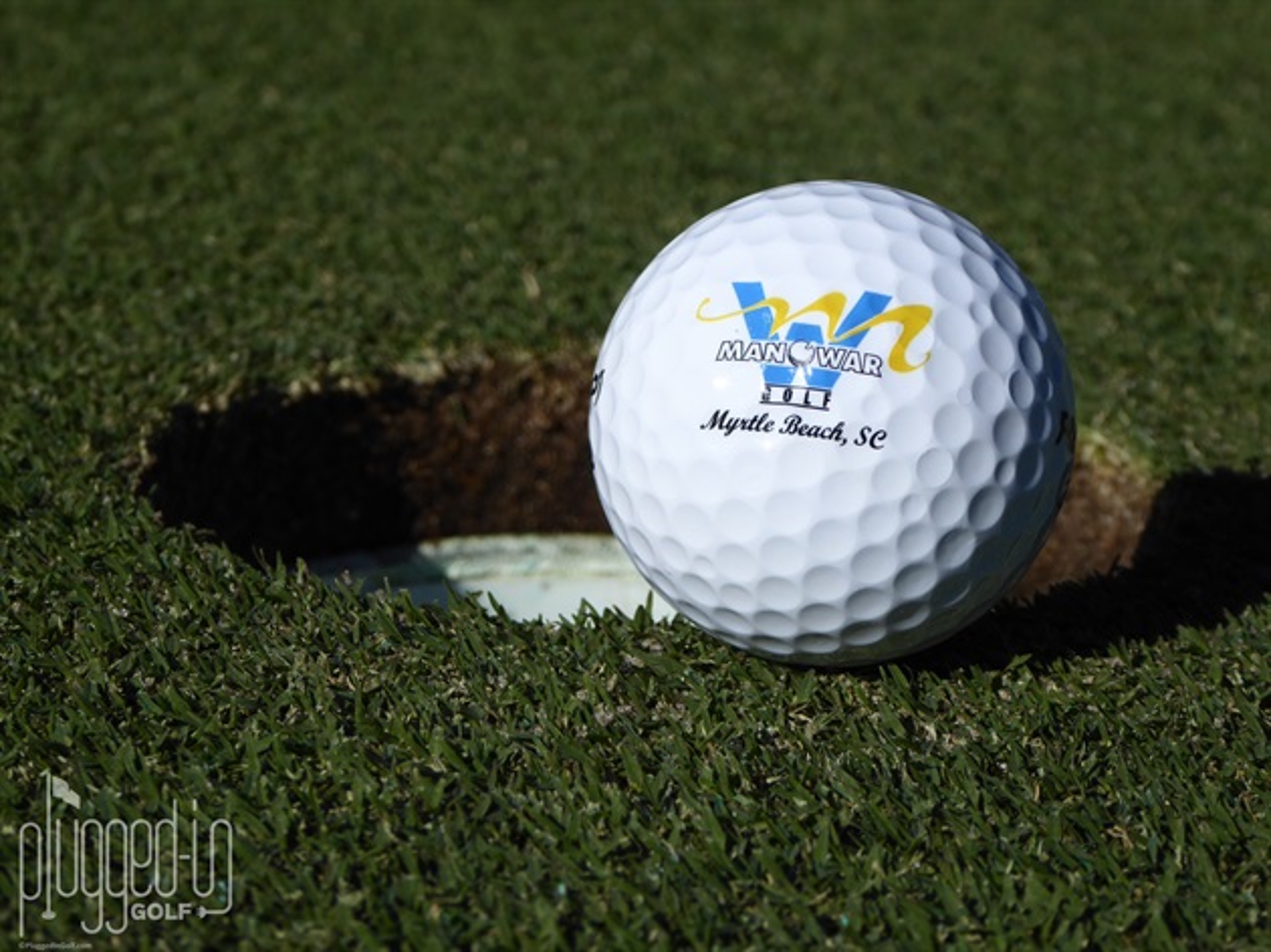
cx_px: 636
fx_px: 4661
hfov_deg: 15.5
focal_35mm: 127
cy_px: 476
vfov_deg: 11.7
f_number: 5.1
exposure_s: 1/1000
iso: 80
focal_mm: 20.6
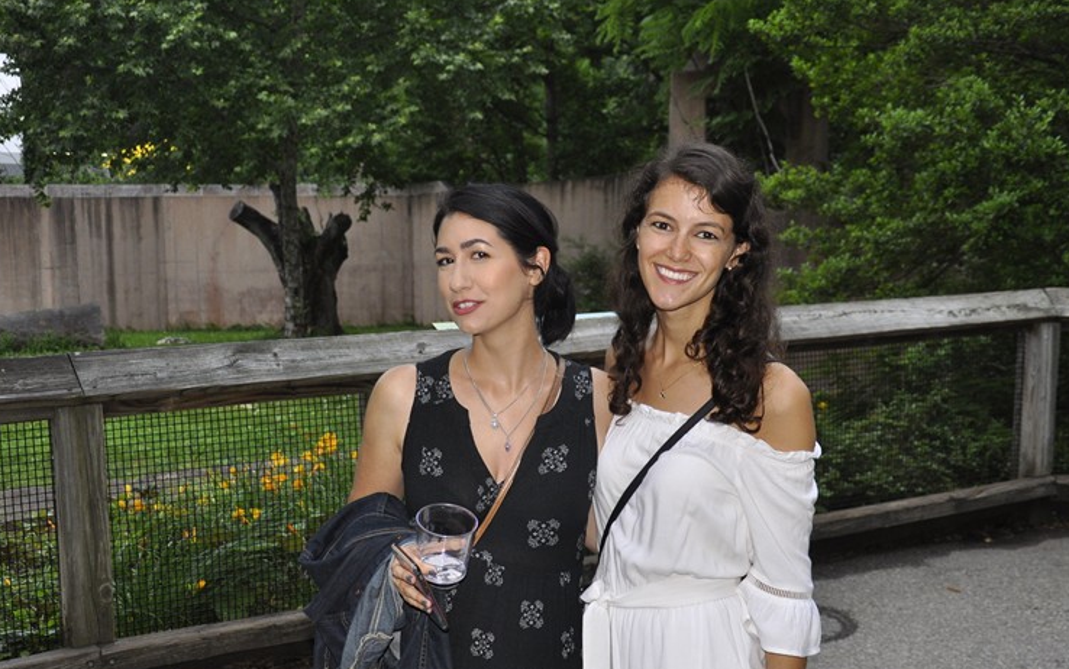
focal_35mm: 52
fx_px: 1507
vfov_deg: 25.0
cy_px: 430
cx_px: 511
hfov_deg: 39.1
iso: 400
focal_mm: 25
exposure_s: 1/60
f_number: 4
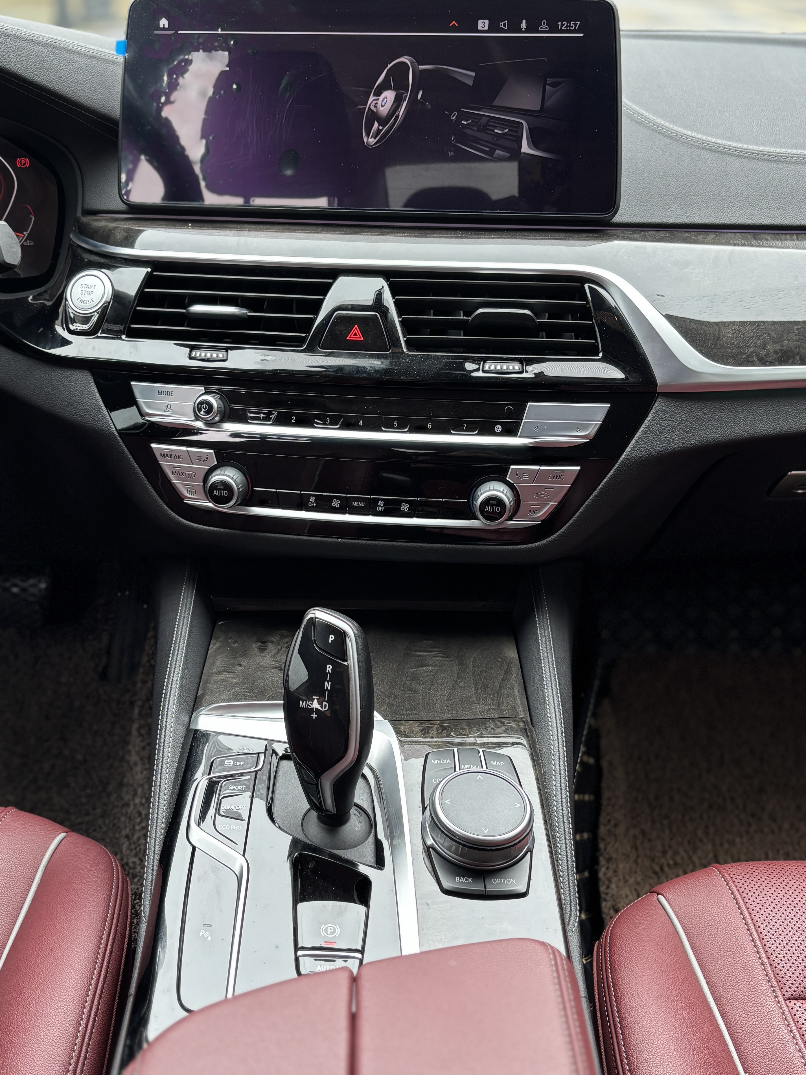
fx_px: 1211
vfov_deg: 47.8
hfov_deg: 36.8
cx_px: 365
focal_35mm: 39
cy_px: 577
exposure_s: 1/61
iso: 100
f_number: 1.6
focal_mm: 5.96
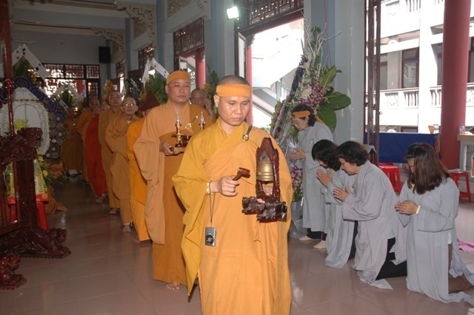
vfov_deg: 39.9
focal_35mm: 33
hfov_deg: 57.2
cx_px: 237
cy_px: 158
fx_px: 434
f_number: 4
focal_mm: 22
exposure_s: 1/60
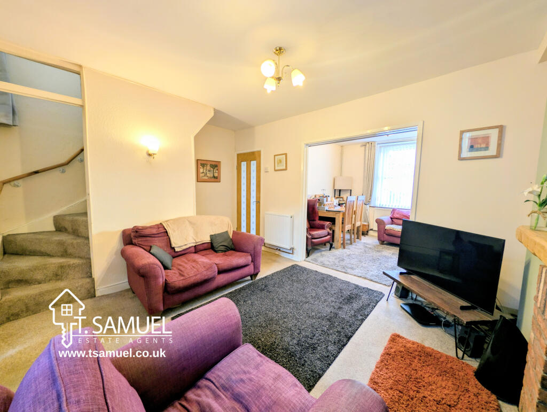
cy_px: 206
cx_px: 274
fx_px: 190
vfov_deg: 94.6
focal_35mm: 12
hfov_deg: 110.5
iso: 43
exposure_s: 1/25.1
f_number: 1.95
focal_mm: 2.23
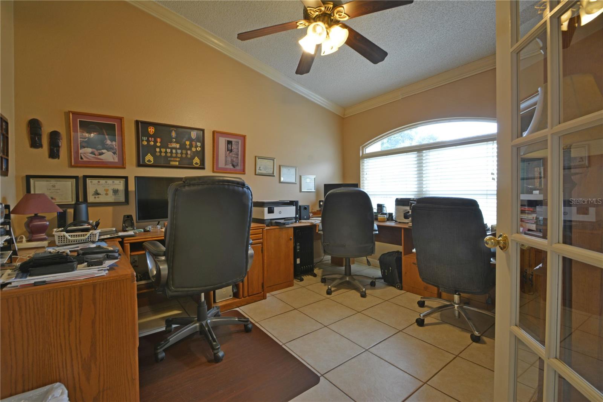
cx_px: 302
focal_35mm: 15
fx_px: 251
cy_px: 201
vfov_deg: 77.3
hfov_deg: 100.4
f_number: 13
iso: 160
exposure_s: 1/1.6
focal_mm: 10
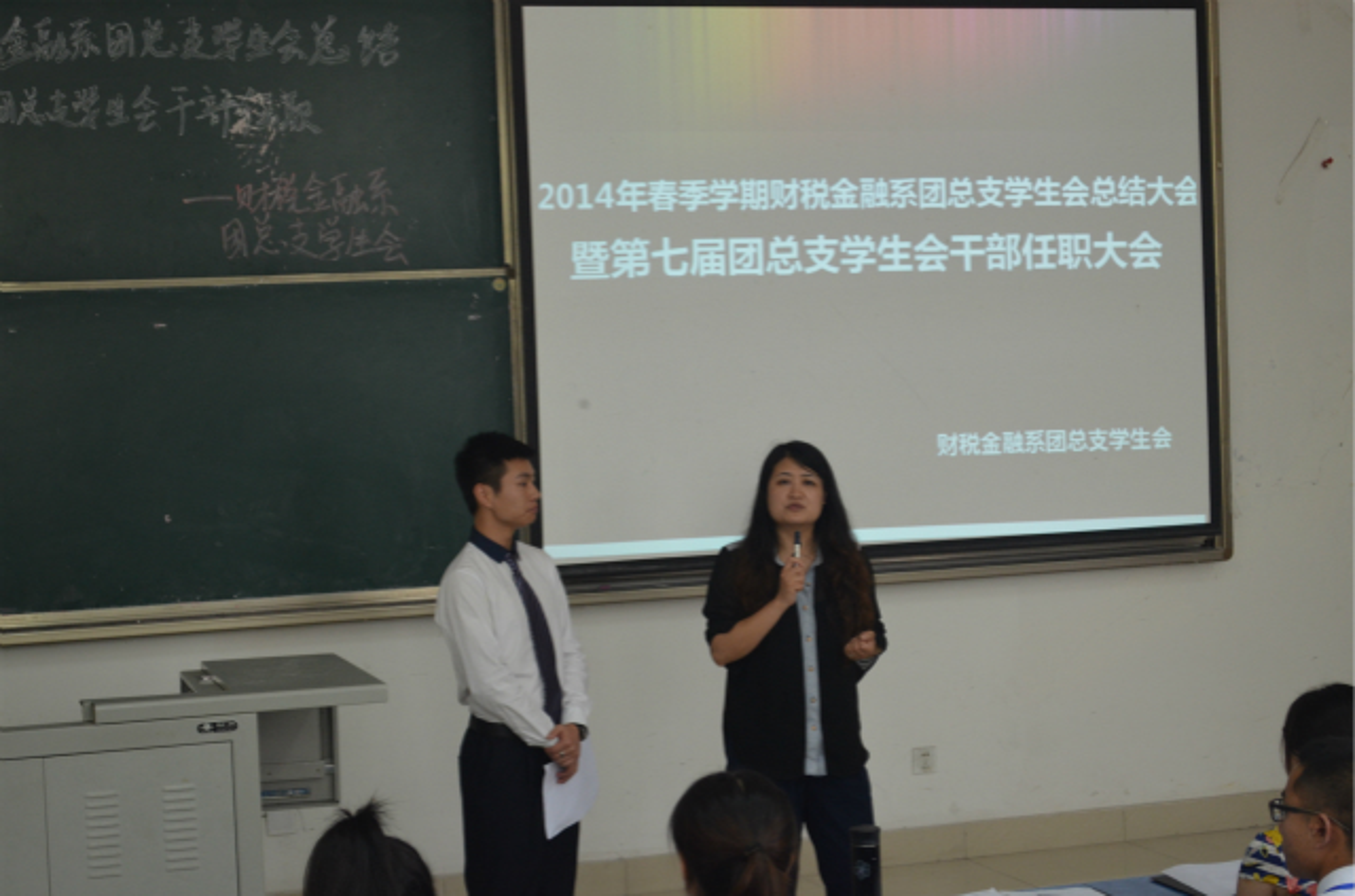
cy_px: 448
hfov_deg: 29.3
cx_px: 678
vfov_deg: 19.6
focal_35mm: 69
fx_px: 2590
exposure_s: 1/50
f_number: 5.3
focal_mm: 46
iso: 800
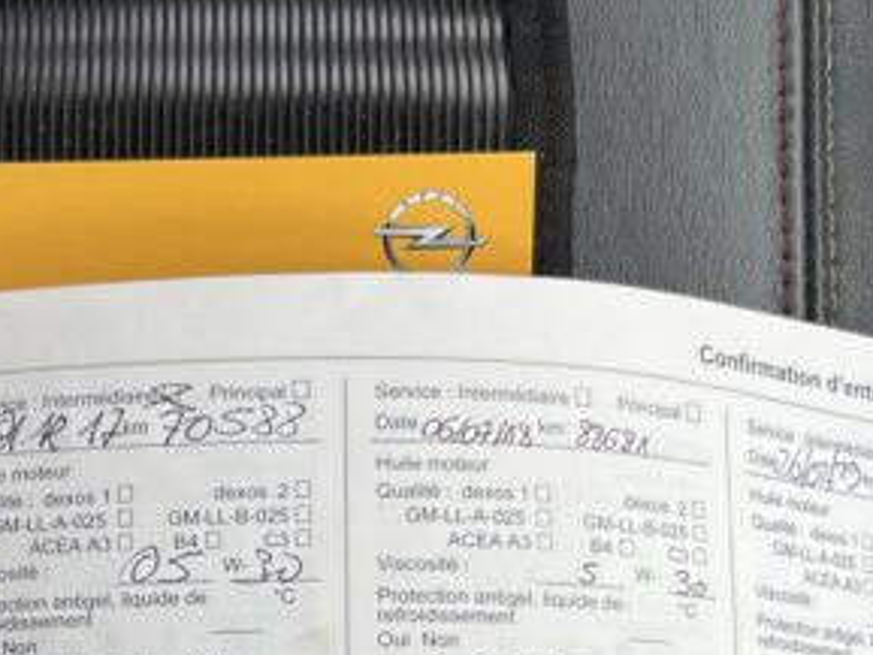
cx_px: 12
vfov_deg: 18.8
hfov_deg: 25.7
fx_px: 1817
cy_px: 875
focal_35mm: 72
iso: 50
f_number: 1.6
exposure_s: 1/307
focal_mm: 5.1
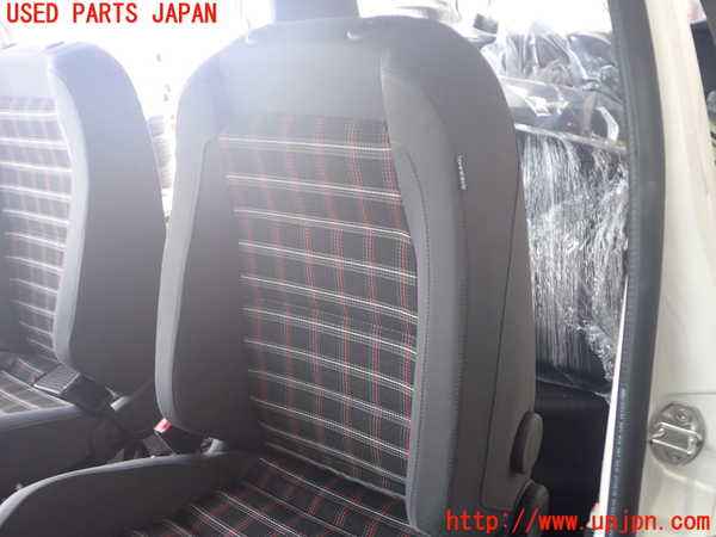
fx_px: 621
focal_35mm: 30
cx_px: 358
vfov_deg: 46.8
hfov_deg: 60.0
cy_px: 268
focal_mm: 5.4
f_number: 2.3
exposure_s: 1/50
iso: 200
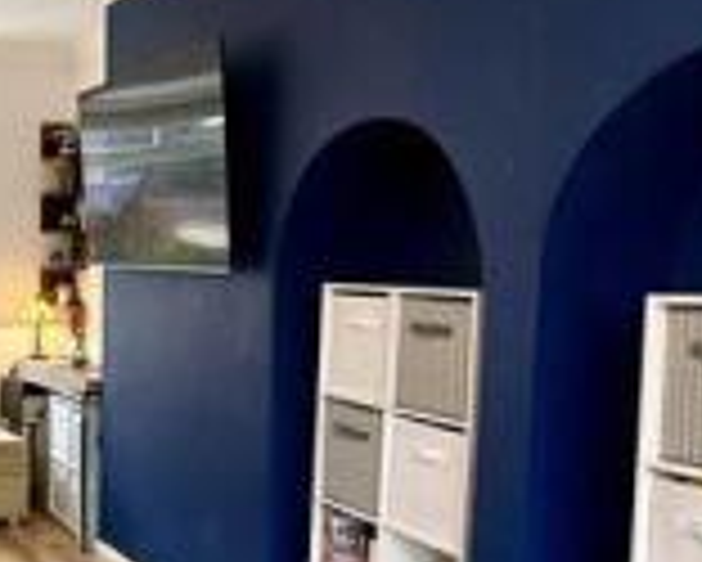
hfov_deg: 33.3
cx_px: -11
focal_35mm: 51
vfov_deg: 29.6
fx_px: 1060
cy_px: 339
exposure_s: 1/88
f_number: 2.2
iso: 400
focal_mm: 2.22
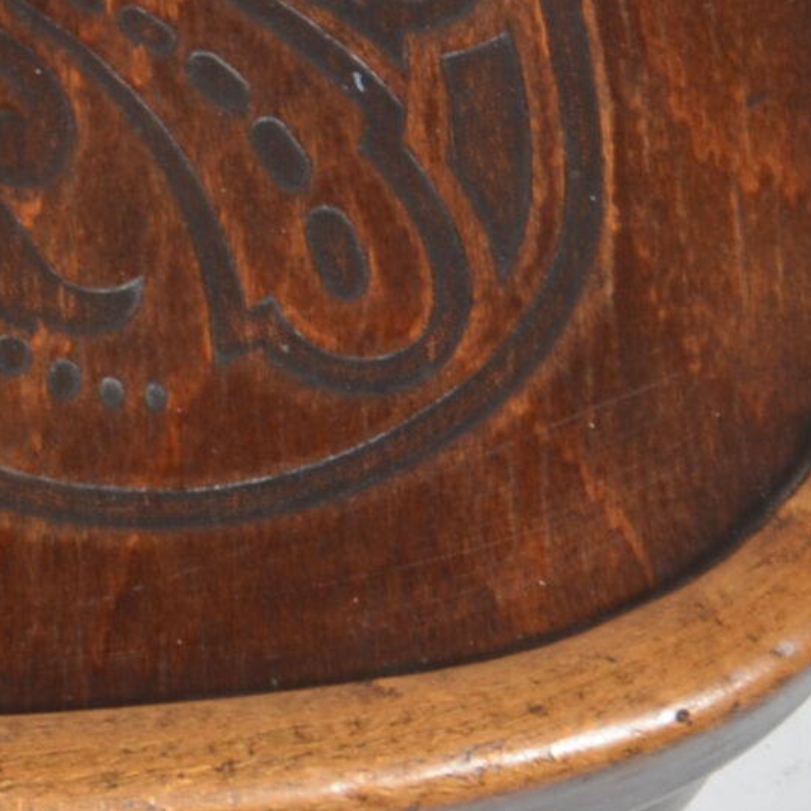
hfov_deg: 8.0
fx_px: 5593
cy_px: -273
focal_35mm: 211
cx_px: -672
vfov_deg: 8.2
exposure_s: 1/125
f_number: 11
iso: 100
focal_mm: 24
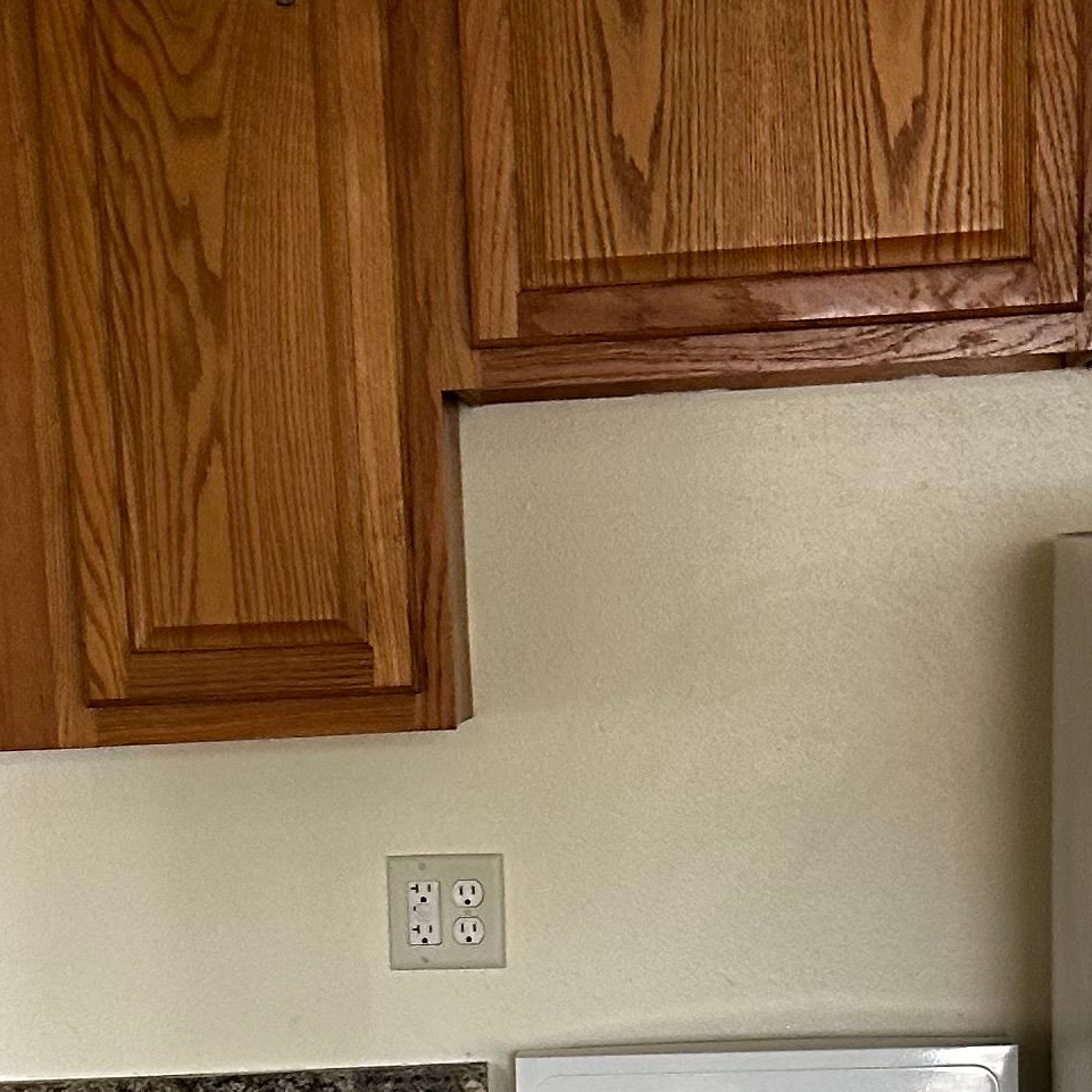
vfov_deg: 18.7
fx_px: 3176
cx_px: 414
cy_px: 1215
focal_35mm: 89
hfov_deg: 19.5
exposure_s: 1/60
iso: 320
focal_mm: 6.86
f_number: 1.78
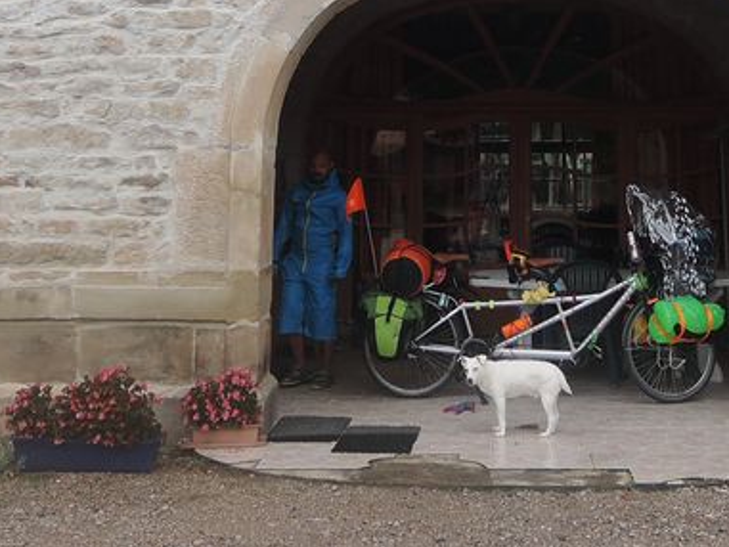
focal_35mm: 63
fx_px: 1327
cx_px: 476
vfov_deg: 21.5
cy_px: -124
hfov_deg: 30.5
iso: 80
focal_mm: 5.1
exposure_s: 1/200
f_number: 2.8
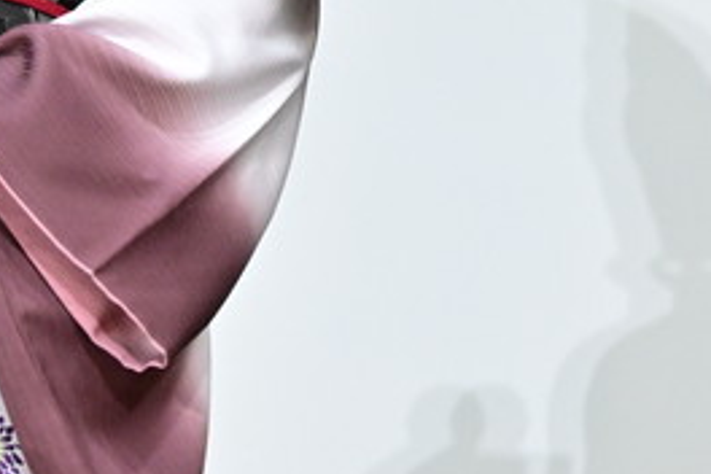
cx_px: 533
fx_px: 7327
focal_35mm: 371
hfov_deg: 5.6
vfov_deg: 3.7
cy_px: -123
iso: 3200
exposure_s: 1/200
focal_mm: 98
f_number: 6.3
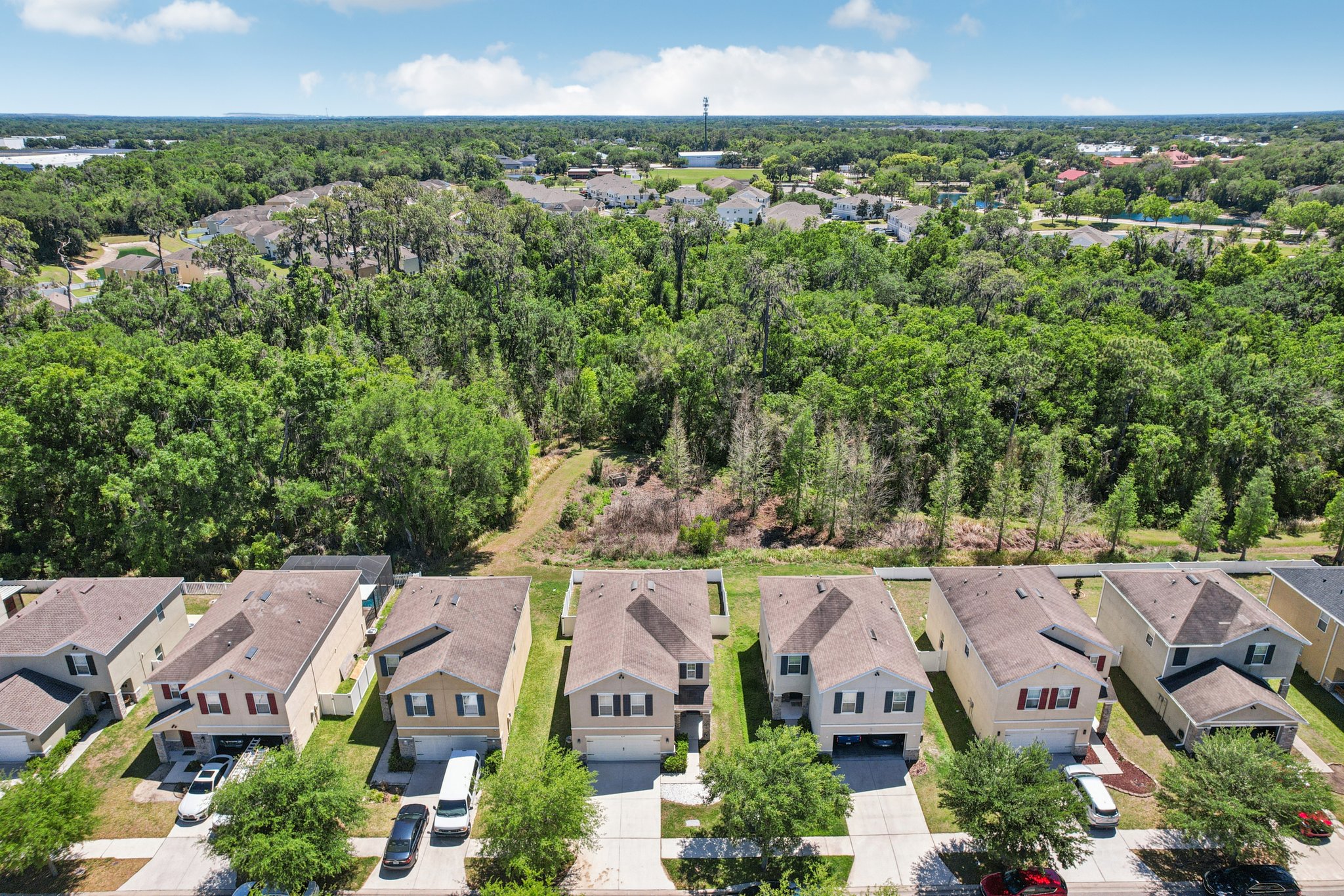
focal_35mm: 22
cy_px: 448
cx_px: 672
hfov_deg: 78.6
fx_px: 821
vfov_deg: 57.2
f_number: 2.8
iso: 110
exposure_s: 1/1600
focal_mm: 8.4
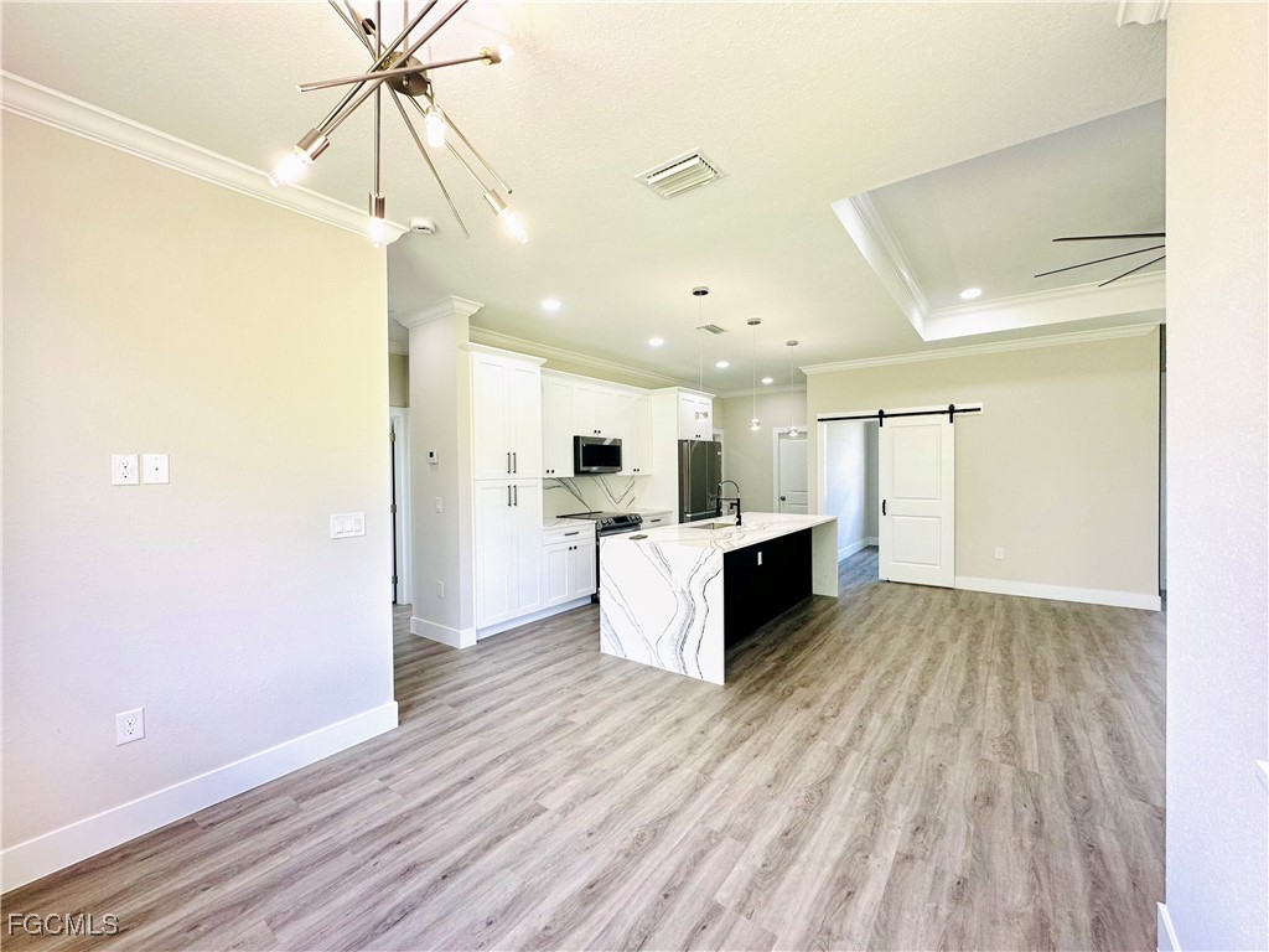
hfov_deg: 102.1
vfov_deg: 85.7
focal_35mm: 14
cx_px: 634
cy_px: 476
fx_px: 513
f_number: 2.2
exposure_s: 1/120
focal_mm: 2.22
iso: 125
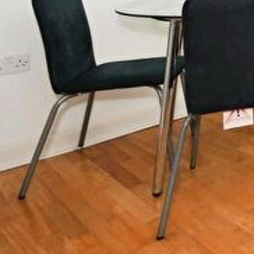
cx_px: 452
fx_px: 407
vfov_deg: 29.6
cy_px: -54
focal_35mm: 49
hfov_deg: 22.1
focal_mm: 10
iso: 400
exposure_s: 1/60
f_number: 8
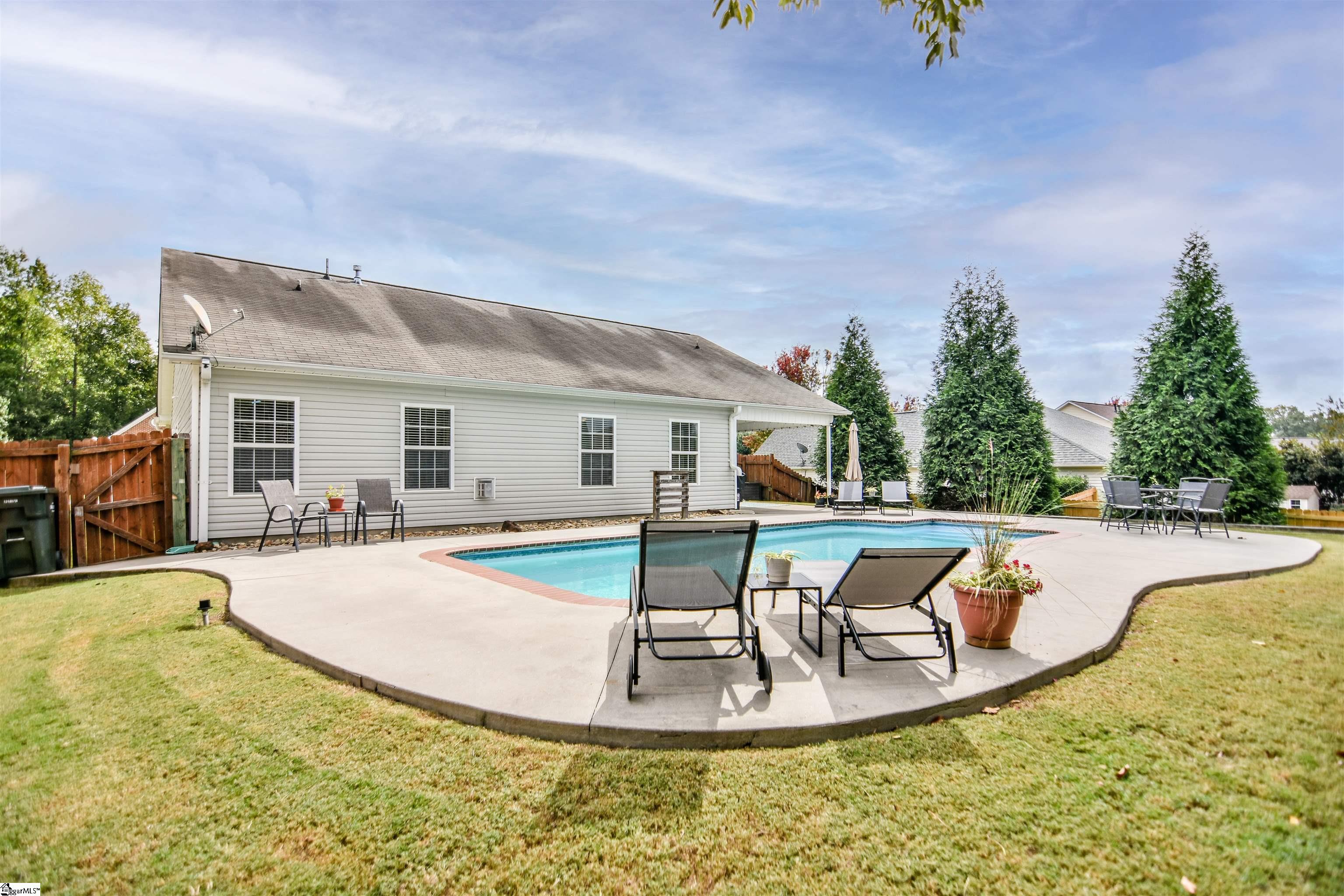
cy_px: 448
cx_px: 672
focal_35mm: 16
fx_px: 616
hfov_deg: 95.0
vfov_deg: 72.1
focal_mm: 11
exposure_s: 1/2000
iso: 160
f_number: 2.8
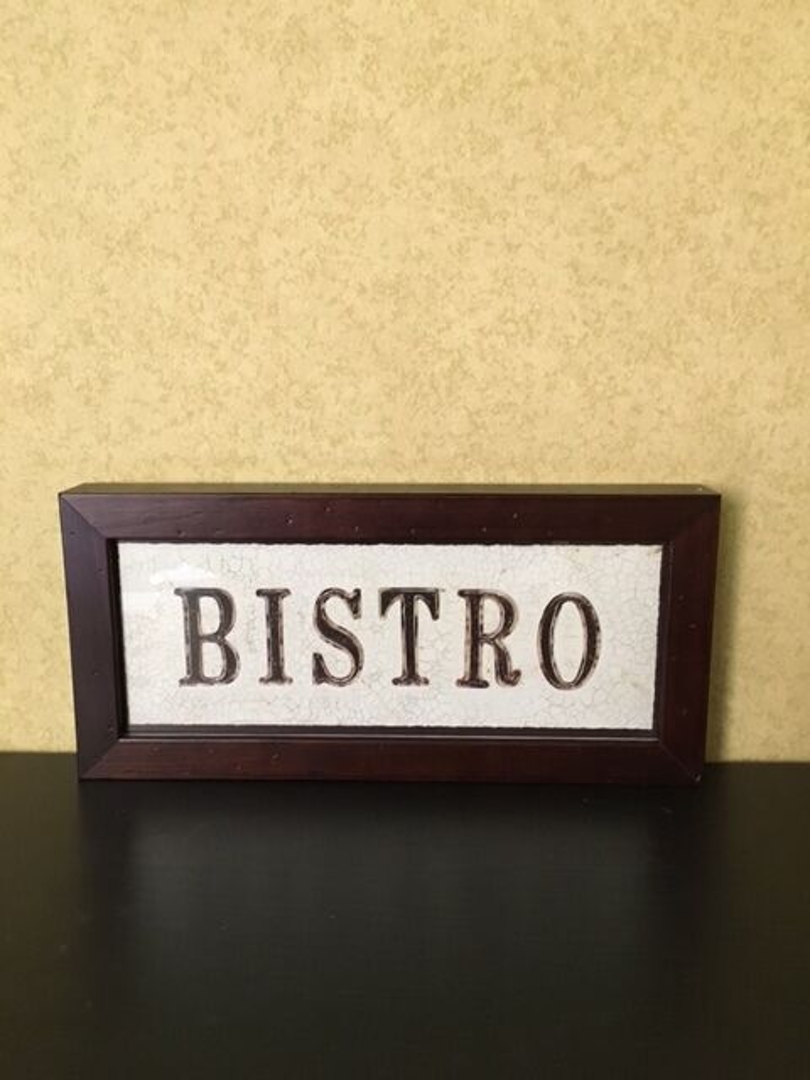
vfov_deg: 61.7
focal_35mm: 29
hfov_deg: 48.2
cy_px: 540
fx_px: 905
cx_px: 405
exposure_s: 1/17
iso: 200
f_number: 2.2
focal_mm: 4.15
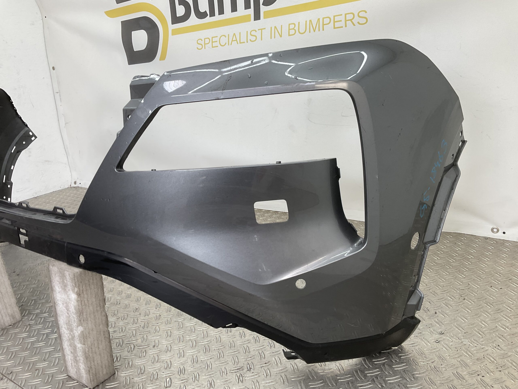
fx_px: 434
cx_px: 259
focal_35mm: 29
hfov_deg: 61.7
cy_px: 194
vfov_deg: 48.2
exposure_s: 1/120
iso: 20
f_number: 1.8
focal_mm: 3
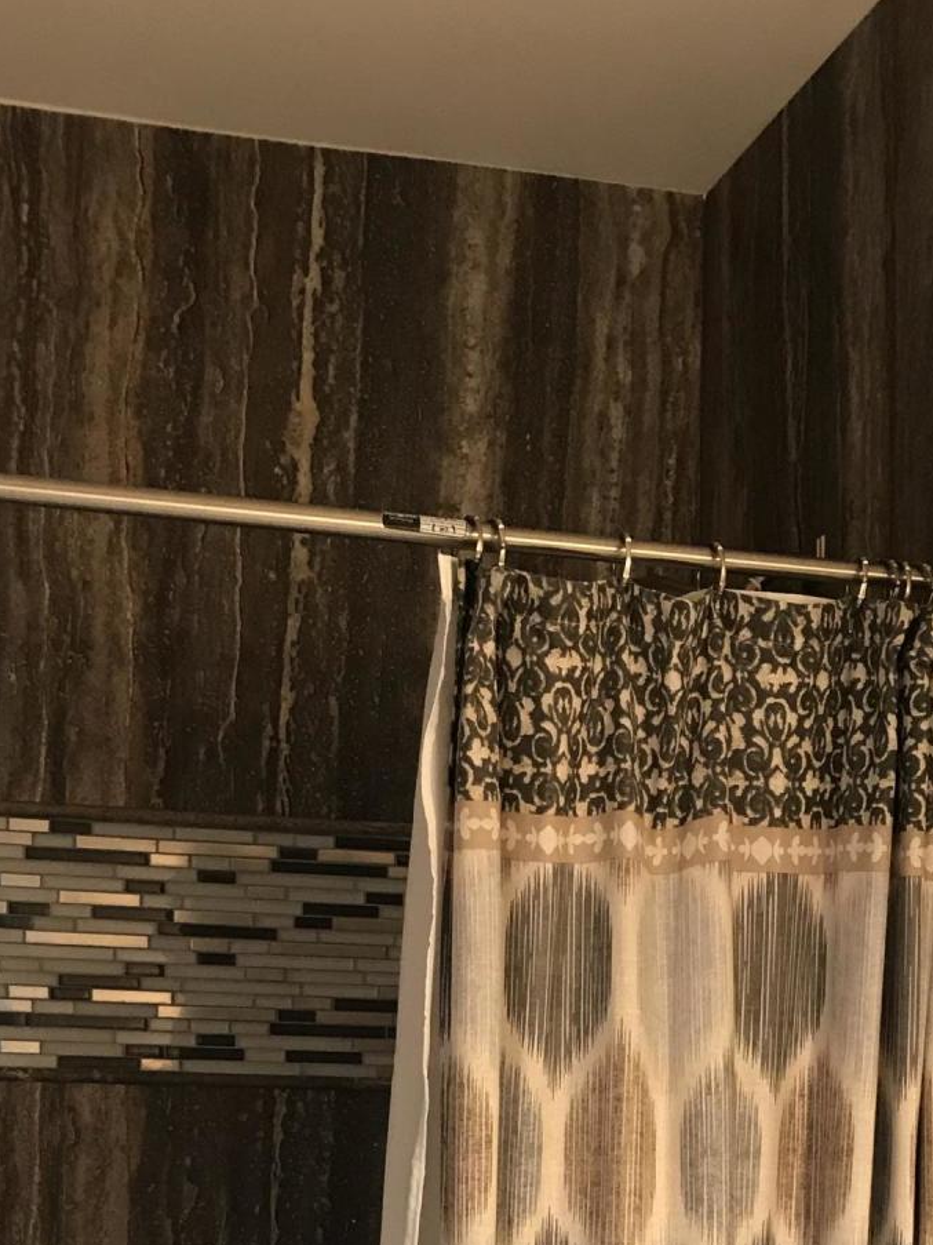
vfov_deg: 28.8
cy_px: 1308
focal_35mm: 62
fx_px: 2229
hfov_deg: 23.6
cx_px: 433
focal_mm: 3.99
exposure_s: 1/15
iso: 40
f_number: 1.8
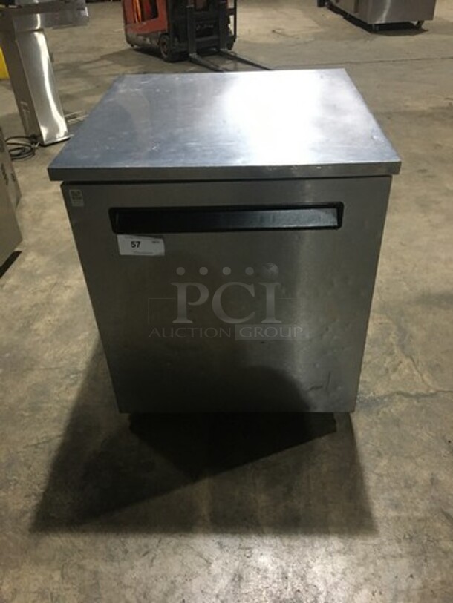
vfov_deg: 61.7
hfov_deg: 48.2
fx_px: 506
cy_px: 302
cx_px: 226
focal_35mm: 29
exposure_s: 1/17
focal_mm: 4.15
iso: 200
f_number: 2.2
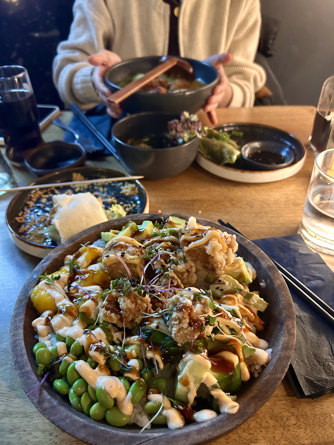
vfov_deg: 67.3
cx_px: 167
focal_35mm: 26
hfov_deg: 53.1
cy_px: 222
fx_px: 334
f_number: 1.5
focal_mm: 5.7
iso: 500
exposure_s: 1/26
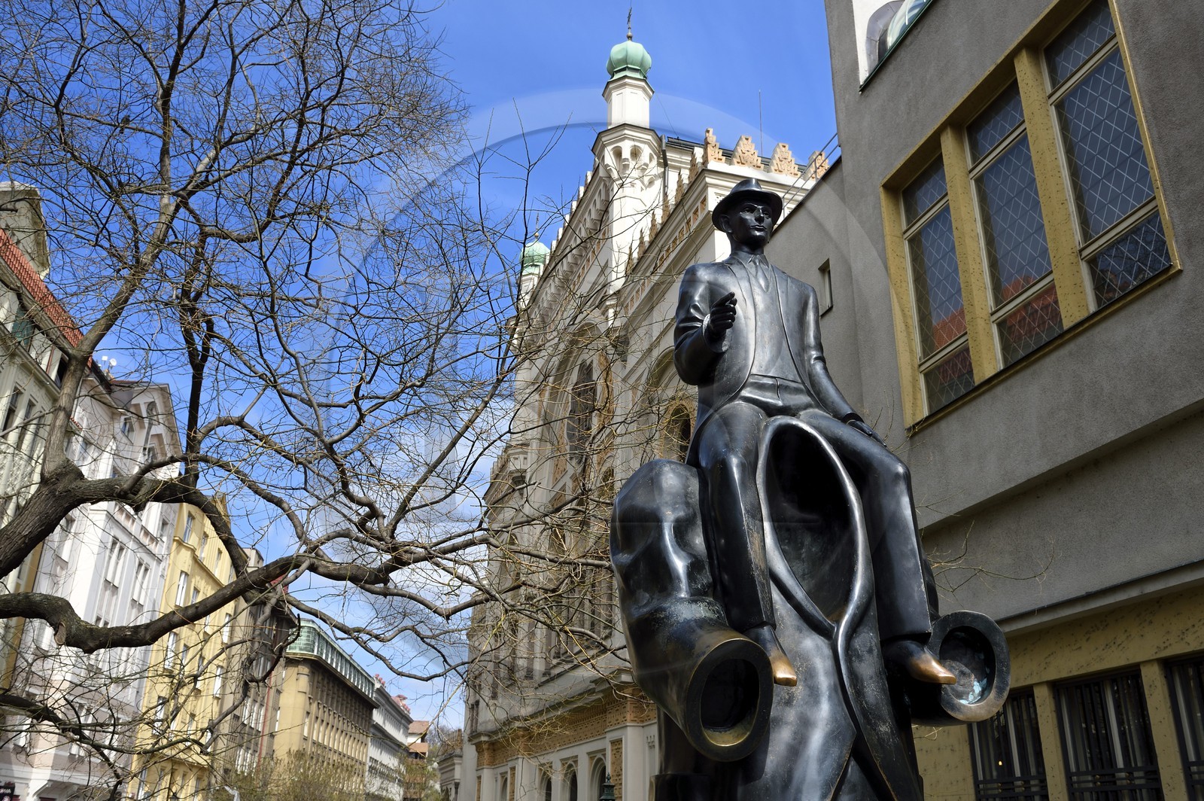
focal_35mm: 31
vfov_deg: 42.3
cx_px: 602
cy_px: 400
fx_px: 1036
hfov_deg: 60.3
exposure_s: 1/200
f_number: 11
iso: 200
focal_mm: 31
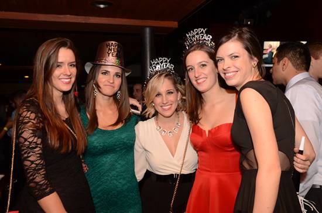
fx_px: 348
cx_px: 161
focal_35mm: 39
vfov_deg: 34.0
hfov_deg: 49.7
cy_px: 106
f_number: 5.6
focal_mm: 26
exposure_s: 1/40
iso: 1250
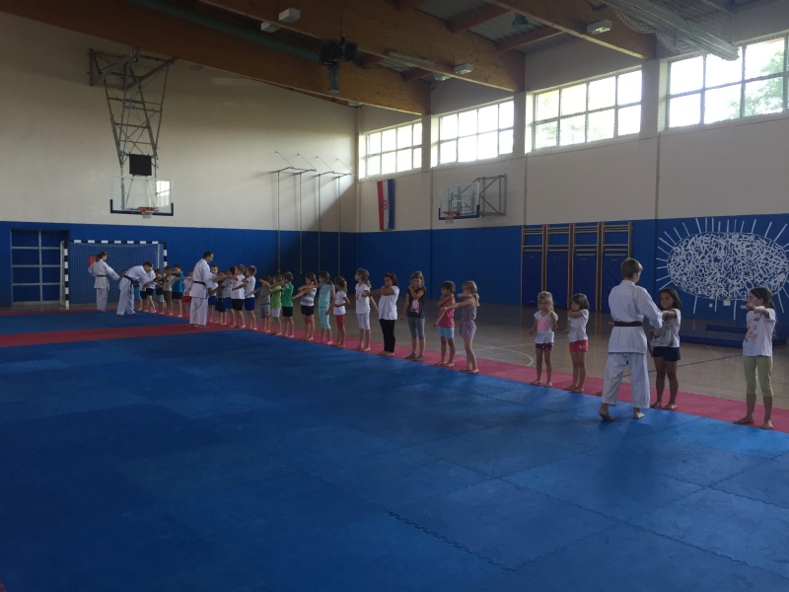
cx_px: 394
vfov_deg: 48.2
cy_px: 296
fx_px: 661
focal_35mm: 29
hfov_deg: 61.7
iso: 40
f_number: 2.2
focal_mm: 4.15
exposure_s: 1/33
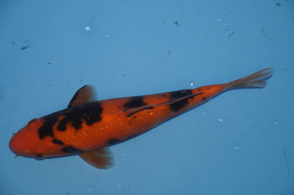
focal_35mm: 99
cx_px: 147
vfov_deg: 13.8
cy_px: 98
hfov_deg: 20.6
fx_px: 808
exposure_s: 1/125
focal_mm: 66
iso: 1000
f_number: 5.6
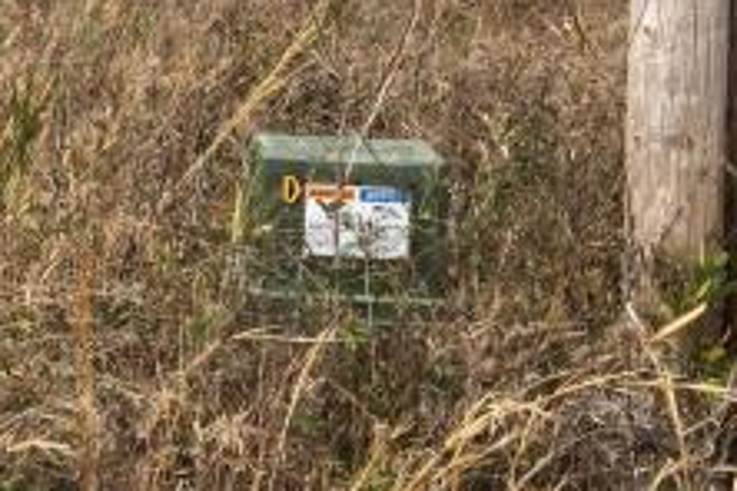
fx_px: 1781
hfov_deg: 21.2
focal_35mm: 87
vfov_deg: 15.1
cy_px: -116
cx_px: -216
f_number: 2.2
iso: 25
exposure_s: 1/761
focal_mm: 4.15
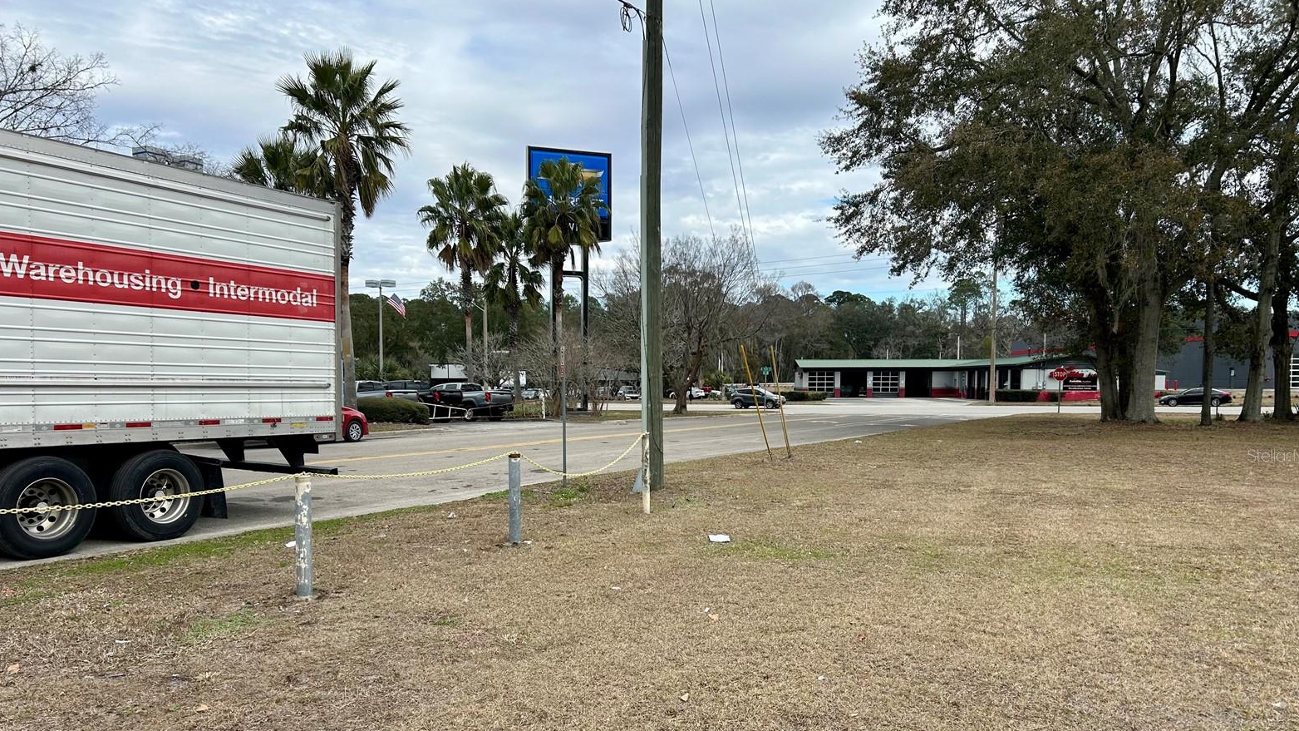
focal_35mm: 29
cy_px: 455
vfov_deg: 39.9
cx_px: 661
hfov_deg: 66.1
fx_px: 999
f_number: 1.5
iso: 50
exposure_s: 1/1698
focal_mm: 5.7
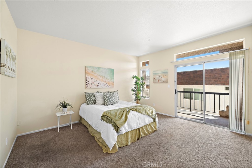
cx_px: 126
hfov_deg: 104.2
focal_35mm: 14
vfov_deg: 81.2
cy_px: 84
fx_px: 98
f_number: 8
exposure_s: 1/4
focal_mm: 14
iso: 250
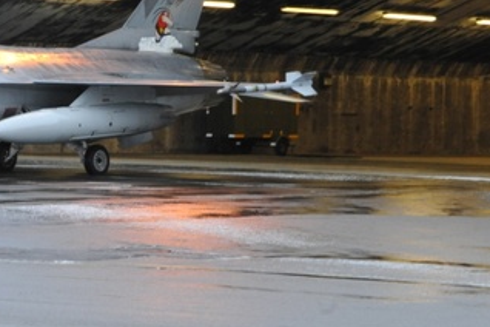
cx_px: 8
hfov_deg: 10.2
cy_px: 94
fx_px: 2736
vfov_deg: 6.8
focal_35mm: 201
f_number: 11
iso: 3200
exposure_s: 1/60
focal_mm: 100
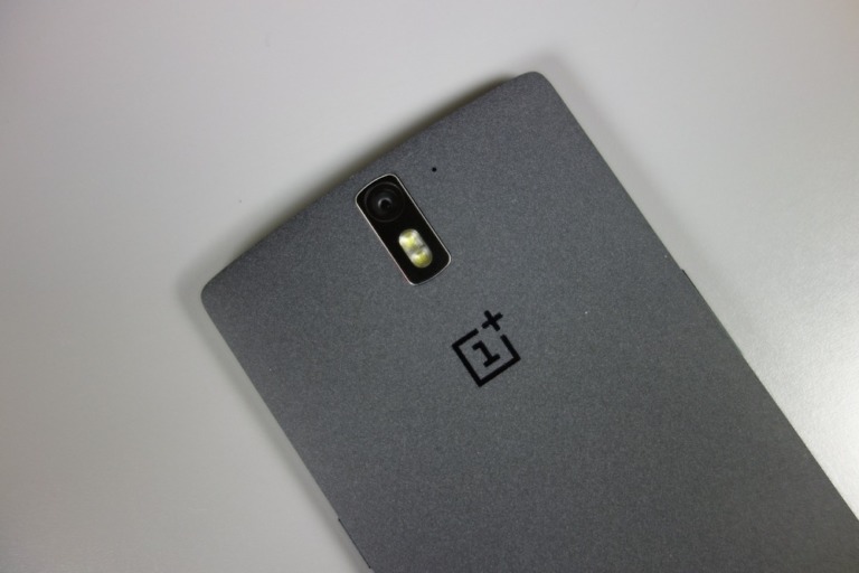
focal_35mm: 28
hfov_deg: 65.5
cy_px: 286
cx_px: 430
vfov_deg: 46.4
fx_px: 668
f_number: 1.8
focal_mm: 10.4
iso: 125
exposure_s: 1/30
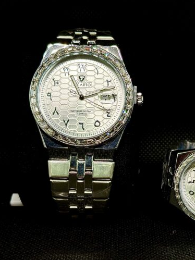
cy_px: 156
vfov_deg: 25.3
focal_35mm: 77
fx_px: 579
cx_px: 150
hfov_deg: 19.0
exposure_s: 1/143
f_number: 1.78
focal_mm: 6.86
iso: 125
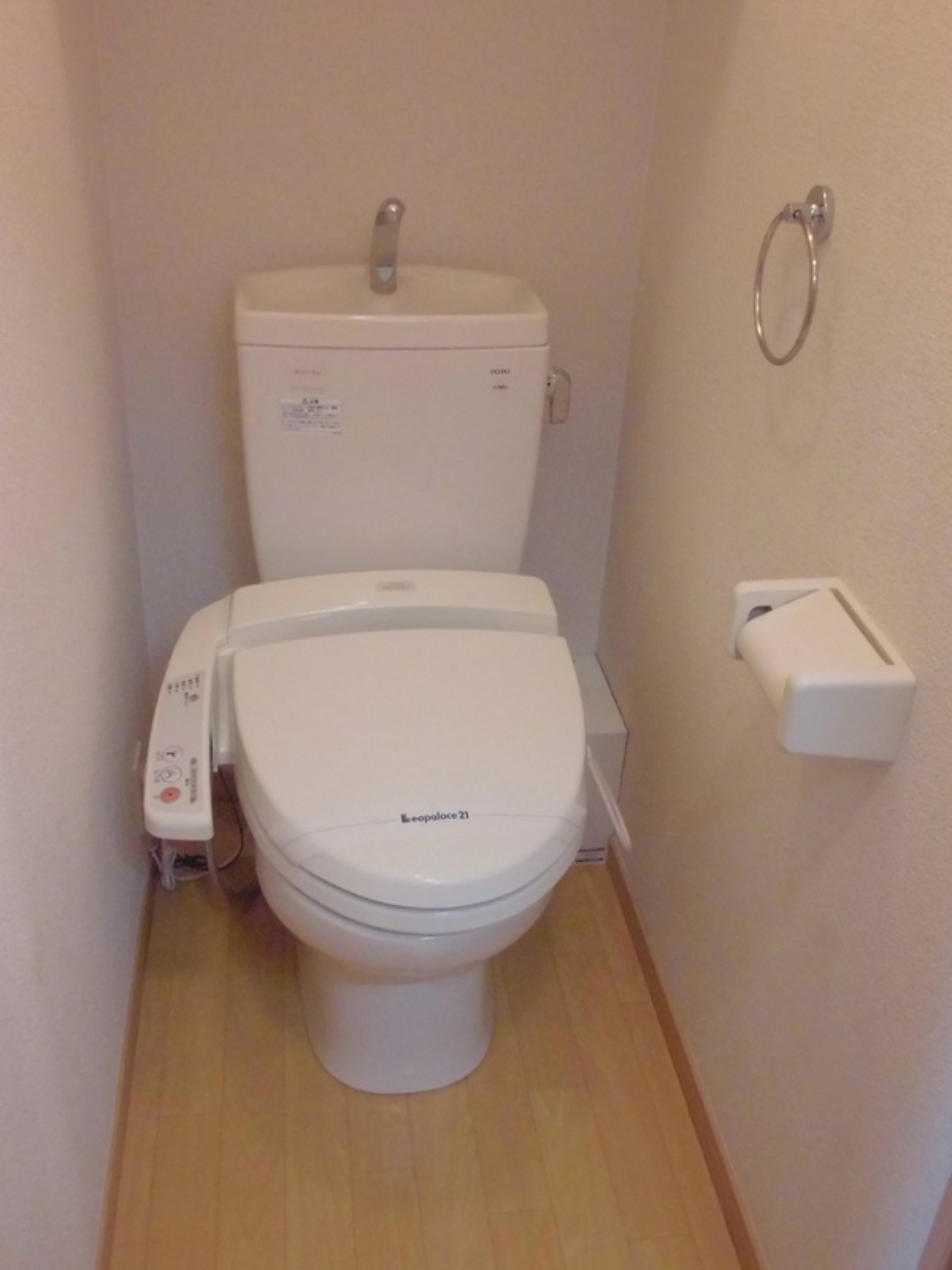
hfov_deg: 41.8
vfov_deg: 54.0
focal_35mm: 34
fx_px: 1247
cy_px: 635
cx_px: 476
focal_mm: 6.1
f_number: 4
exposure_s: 1/20
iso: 800
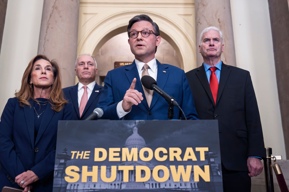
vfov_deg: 37.8
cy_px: 96
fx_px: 281
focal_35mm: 35
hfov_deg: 54.4
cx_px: 144
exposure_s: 1/320
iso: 4000
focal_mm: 35
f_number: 2.8
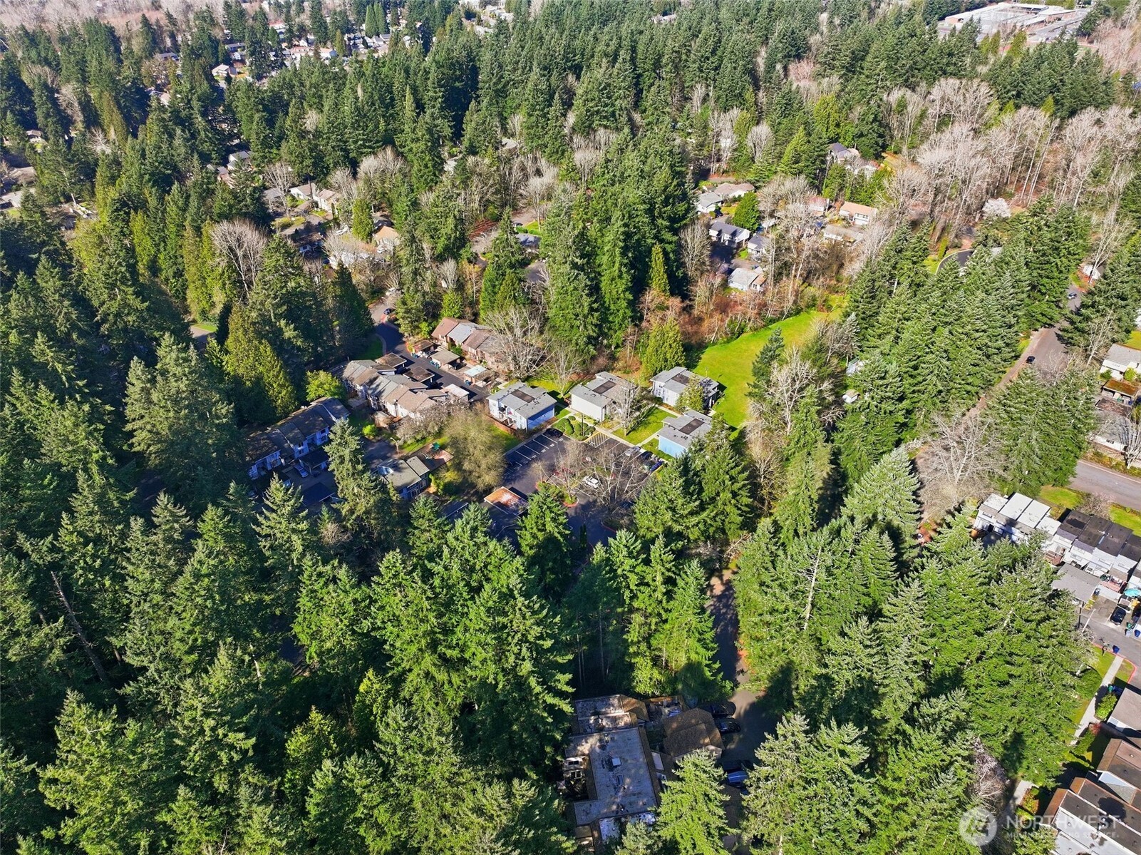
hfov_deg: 71.6
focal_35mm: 24
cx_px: 570
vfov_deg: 56.8
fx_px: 791
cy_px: 428
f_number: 2.8
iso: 100
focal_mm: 12.3
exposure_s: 1/1600
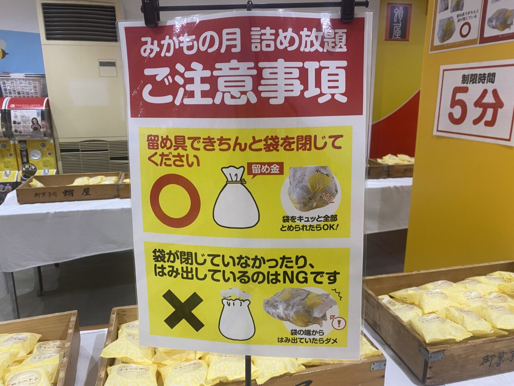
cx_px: 257
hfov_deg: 67.3
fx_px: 386
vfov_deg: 53.1
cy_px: 193
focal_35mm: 26
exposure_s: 1/50
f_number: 1.8
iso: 64
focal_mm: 4.25
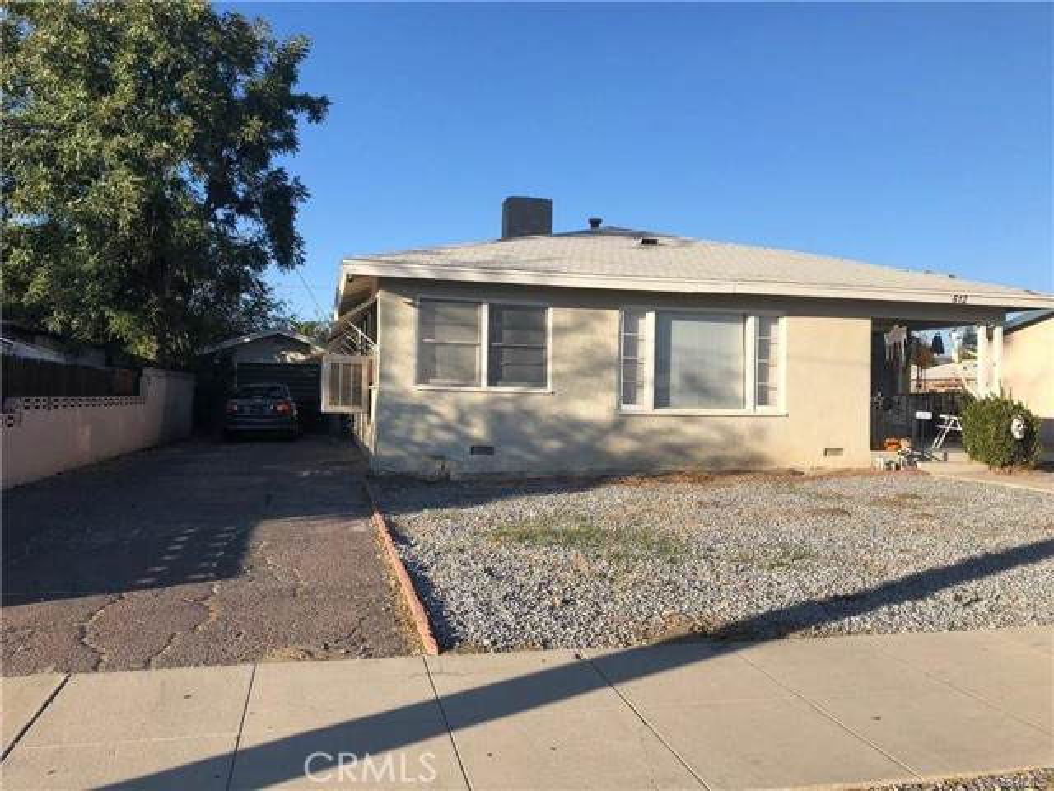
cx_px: 527
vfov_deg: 49.7
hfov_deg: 63.4
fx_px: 853
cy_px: 396
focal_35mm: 28
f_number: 1.8
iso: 20
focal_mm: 3.99
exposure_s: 1/1548
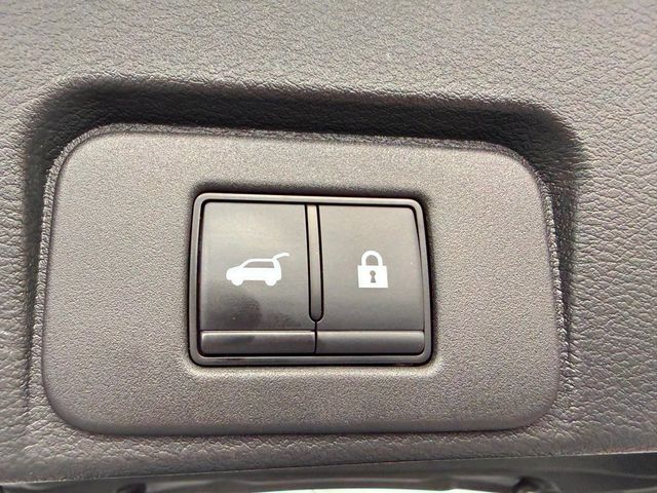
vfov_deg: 56.8
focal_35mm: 24
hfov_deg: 71.6
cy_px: 246
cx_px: 328
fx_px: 456
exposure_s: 1/99
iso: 200
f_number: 2.2
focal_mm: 2.22
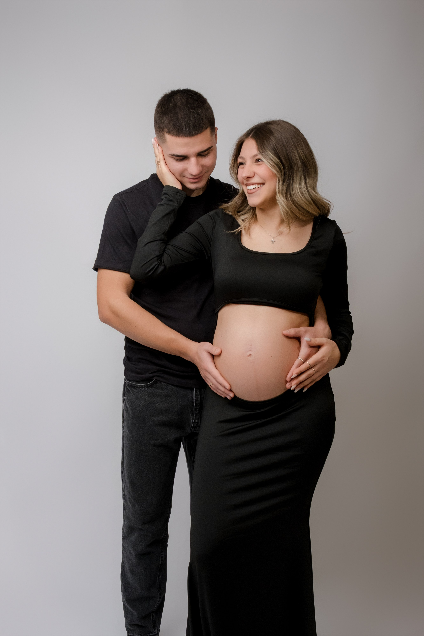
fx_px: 795
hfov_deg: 29.9
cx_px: 212
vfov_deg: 43.6
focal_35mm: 45
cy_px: 318
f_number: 10
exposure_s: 1/200
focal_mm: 30
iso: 1250
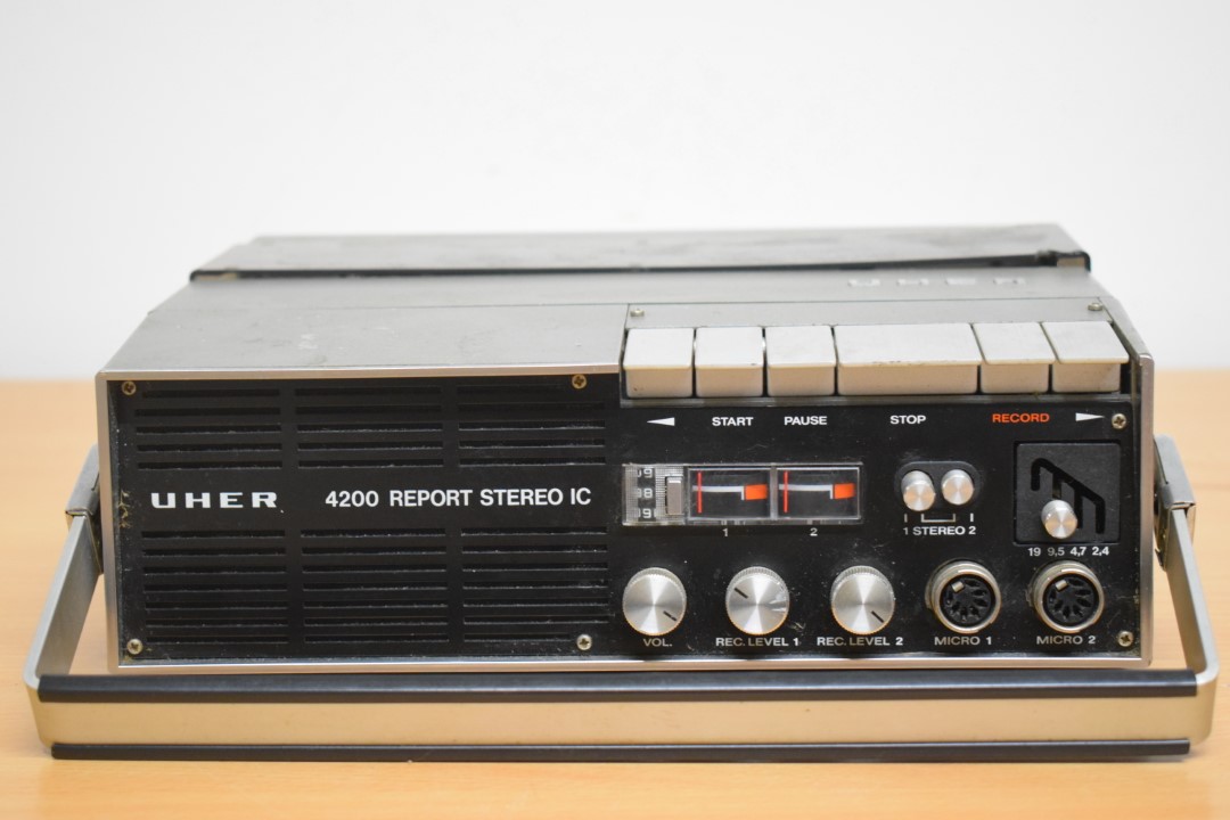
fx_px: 2357
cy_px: 410
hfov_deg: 29.2
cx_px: 615
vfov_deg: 19.7
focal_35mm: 69
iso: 3200
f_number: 5.3
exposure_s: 1/80
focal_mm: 46
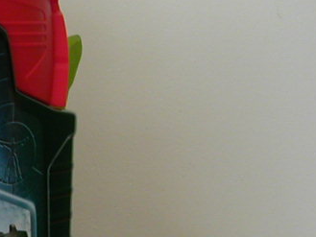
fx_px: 1050
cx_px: -162
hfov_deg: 15.7
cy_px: 214
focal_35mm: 115
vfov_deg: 12.8
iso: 100
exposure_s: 1/57.3
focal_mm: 5.6
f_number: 2.7
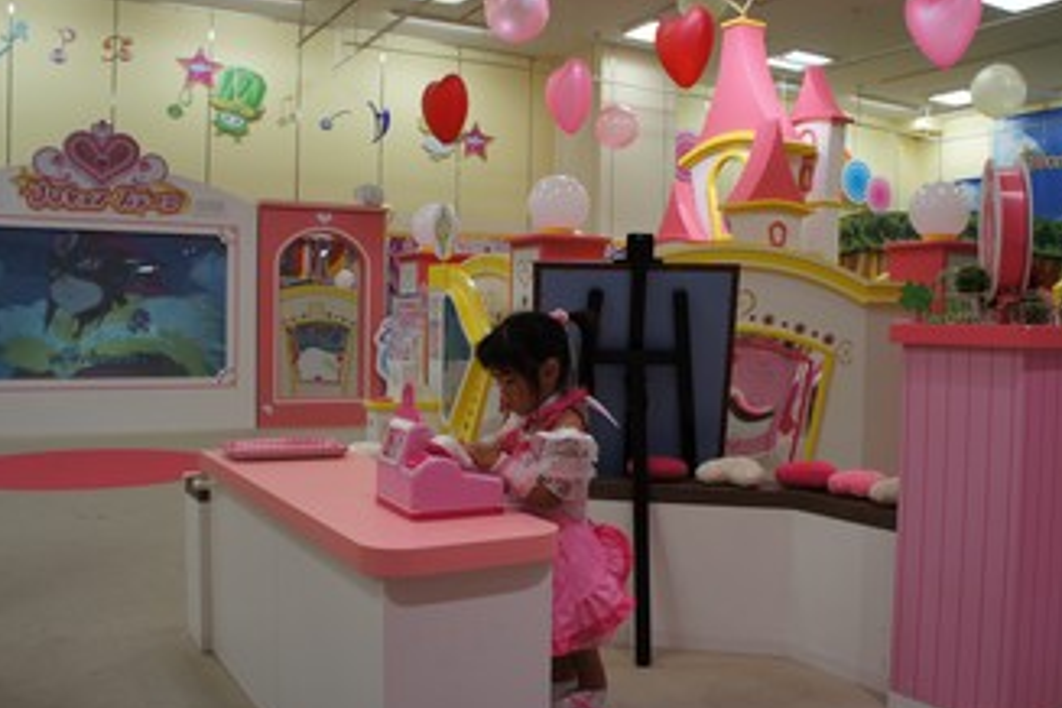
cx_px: 591
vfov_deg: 40.0
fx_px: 973
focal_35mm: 33
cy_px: 354
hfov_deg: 57.1
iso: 200
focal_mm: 18
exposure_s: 1/50
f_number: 4.5
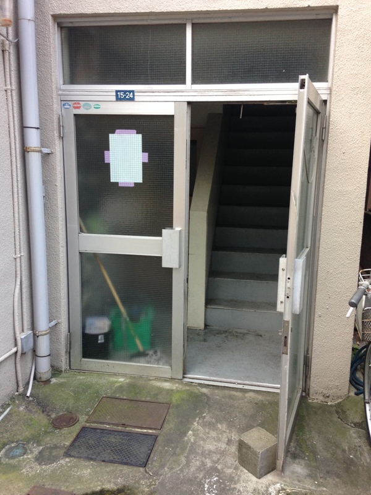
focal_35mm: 33
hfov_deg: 42.9
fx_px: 472
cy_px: 248
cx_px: 186
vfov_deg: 55.4
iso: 80
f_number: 2.4
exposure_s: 1/120
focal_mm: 4.12
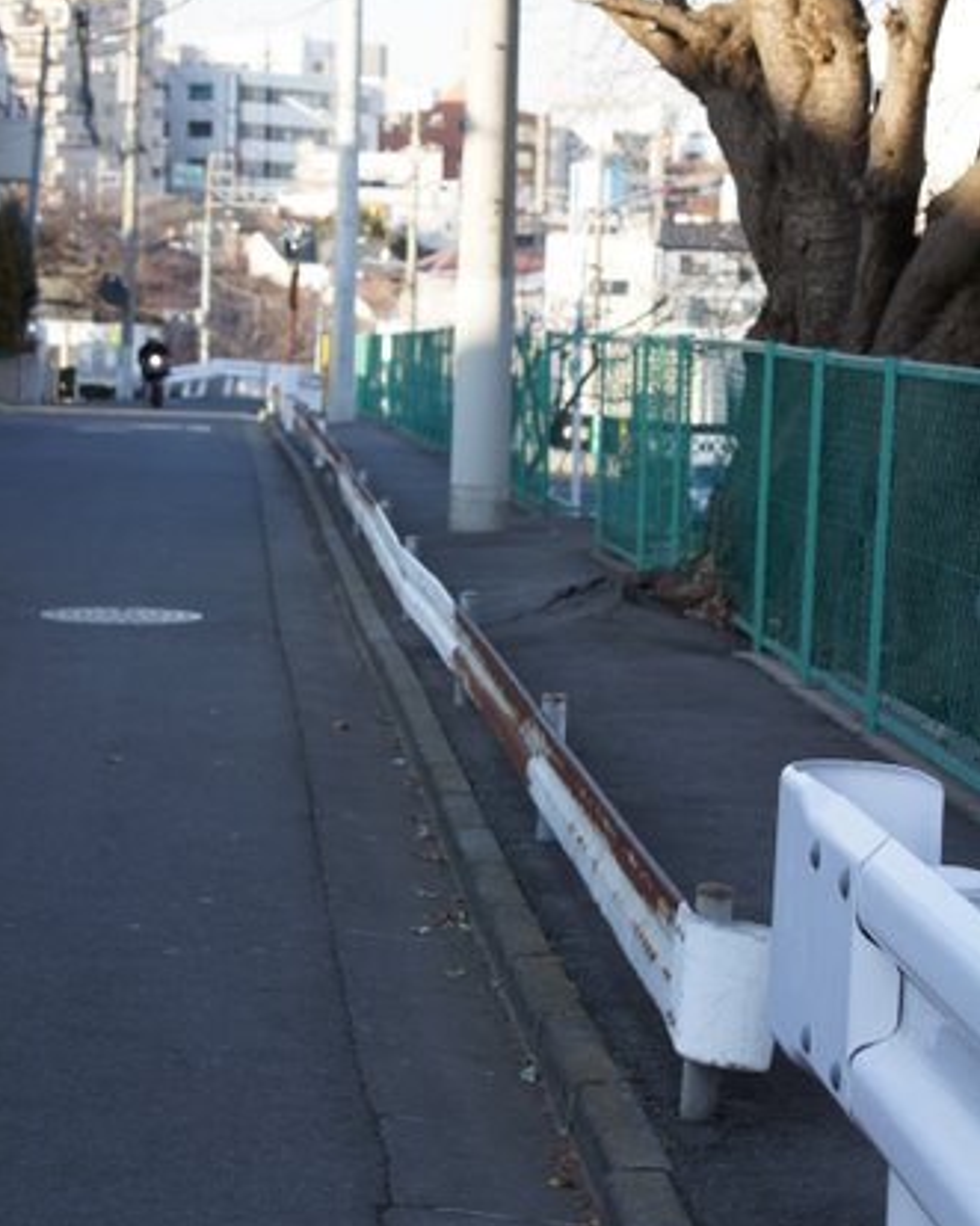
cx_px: 490
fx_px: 3394
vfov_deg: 20.5
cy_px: 530
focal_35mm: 94
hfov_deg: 16.4
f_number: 6.3
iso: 200
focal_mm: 55
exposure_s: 1/125
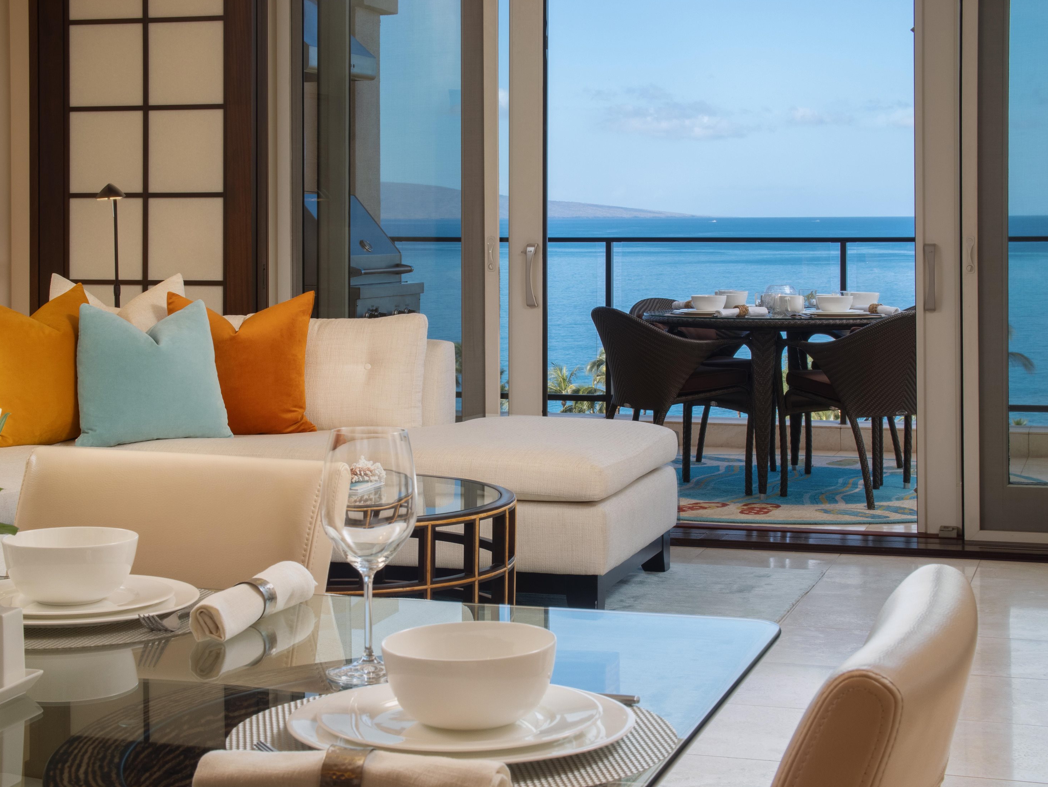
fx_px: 2029
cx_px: 506
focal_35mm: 67
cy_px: 408
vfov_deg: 21.9
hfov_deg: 29.0
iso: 320
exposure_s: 1/125
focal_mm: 32
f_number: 11
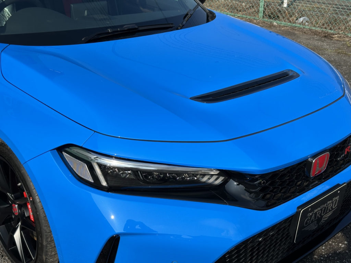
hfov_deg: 39.7
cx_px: 176
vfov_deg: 30.3
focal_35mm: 48
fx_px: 487
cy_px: 132
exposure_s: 1/3367
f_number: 1.78
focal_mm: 6.86
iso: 64
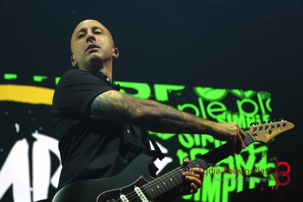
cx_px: 152
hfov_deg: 17.9
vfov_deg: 12.0
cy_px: 101
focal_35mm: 114
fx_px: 959
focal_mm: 76
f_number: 5
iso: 500
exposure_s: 1/160
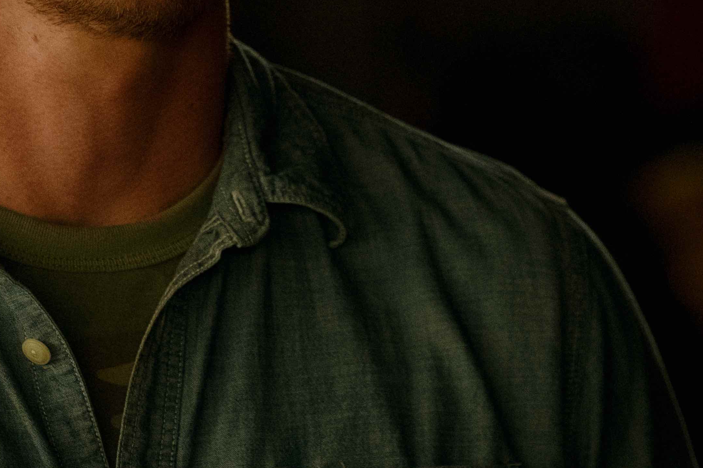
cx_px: 263
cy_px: -120
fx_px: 7147
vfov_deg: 3.7
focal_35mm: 366
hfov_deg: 5.6
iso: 4000
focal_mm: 90.6
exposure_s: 1/40
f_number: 3.2
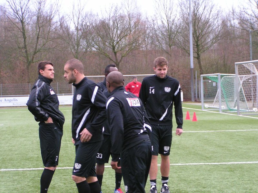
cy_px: 96
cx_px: 129
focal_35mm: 108
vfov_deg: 13.7
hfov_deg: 18.2
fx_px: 805
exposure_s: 1/125
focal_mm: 16.6
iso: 125
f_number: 3.5
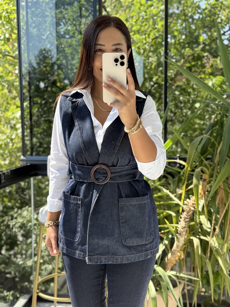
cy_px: 154
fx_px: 425
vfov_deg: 39.7
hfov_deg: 30.3
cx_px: 115
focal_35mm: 48
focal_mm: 6.76
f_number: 1.78
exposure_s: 1/561
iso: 80
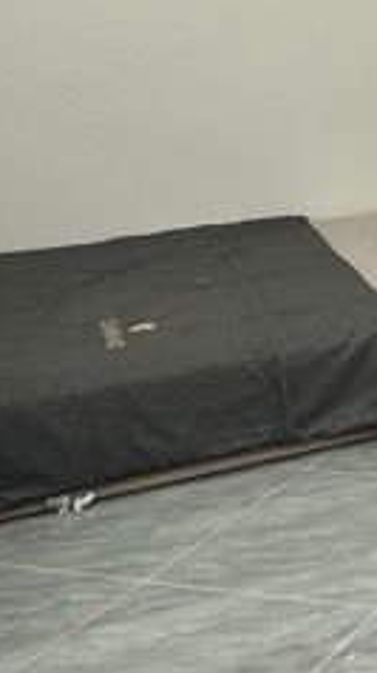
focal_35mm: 66
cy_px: 133
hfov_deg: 14.6
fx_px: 1175
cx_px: 785
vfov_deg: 31.1
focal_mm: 2.22
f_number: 2.2
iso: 50
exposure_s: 1/100
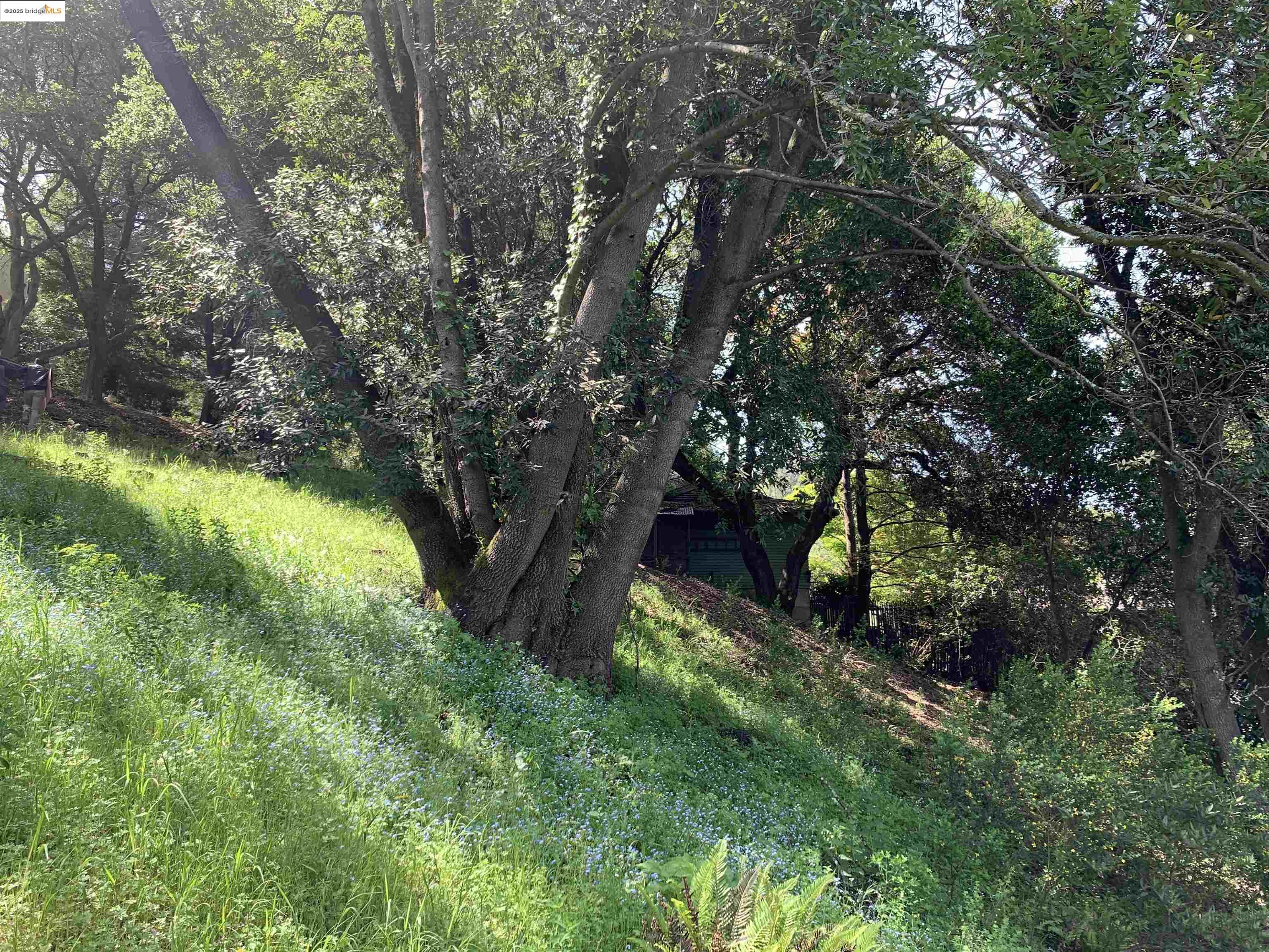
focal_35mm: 26
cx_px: 634
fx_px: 953
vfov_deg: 53.1
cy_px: 476
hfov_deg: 67.3
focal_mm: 4.25
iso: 25
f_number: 1.8
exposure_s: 1/167
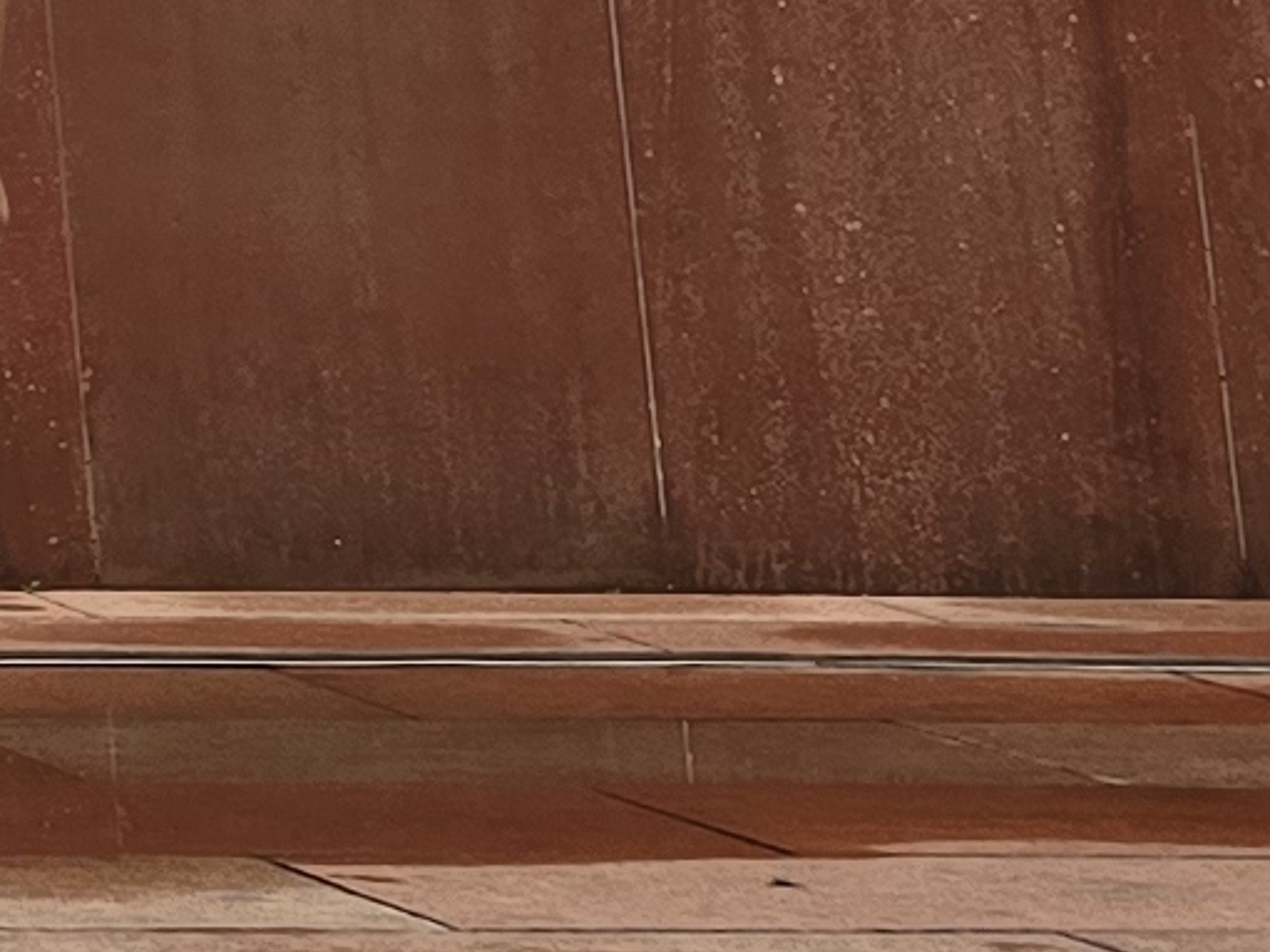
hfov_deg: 9.0
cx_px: -2525
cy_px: -1434
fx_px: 6602
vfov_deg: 7.6
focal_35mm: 180
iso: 12
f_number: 1.7
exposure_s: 1/944
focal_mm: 6.3
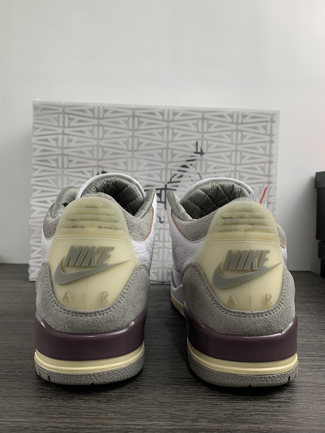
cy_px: 204
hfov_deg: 49.7
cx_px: 155
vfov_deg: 63.4
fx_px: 351
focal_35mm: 28
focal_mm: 4.25
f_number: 1.8
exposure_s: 1/121
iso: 40
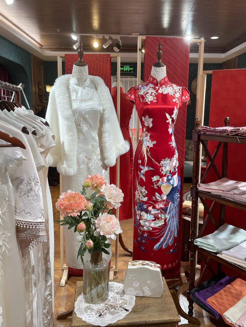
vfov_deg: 67.3
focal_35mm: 26
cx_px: 123
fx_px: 246
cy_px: 164
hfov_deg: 53.1
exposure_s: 1/100
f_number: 1.6
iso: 64
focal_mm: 4.2
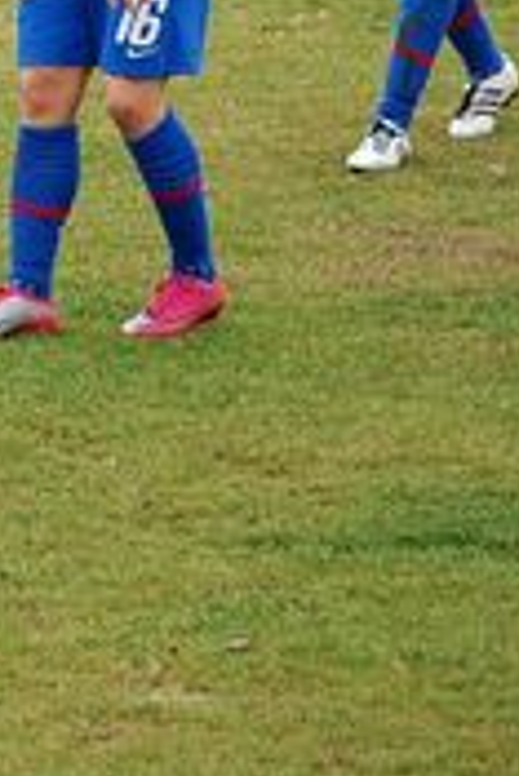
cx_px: -472
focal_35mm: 515
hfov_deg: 2.7
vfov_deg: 4.0
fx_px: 11114
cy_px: -95
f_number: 4.5
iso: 400
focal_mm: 100
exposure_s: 1/500
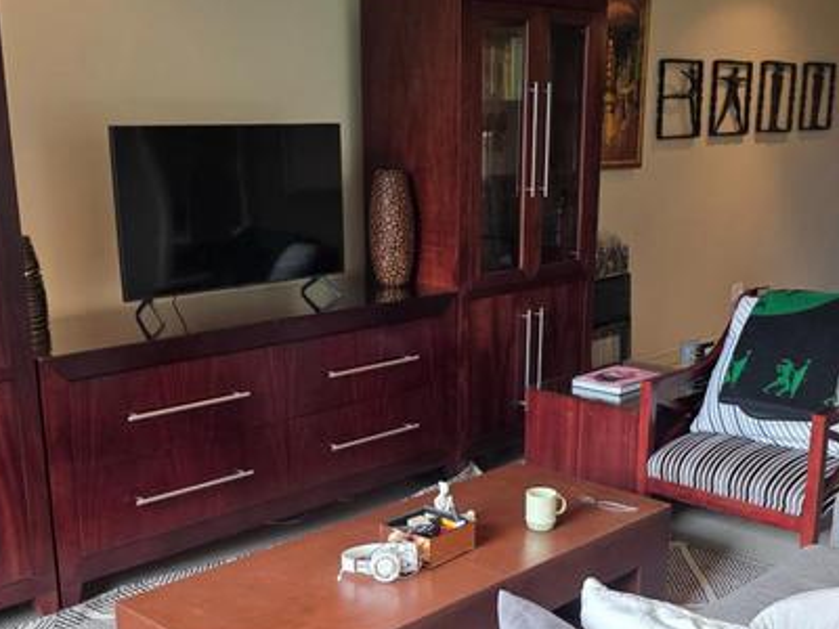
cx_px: 438
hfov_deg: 41.2
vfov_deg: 31.2
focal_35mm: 46
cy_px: 440
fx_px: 1115
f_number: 1.7
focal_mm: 6.3
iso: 100
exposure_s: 1/100
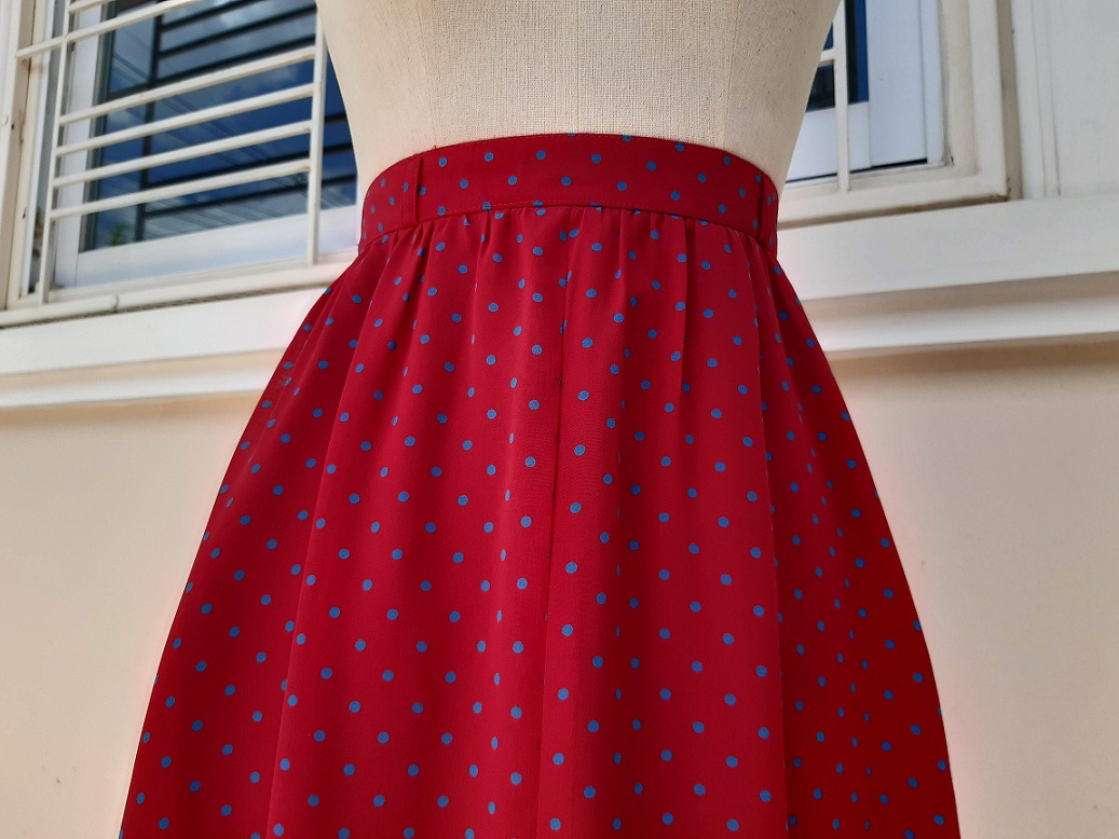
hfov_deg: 67.3
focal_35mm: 26
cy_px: 420
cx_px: 560
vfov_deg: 53.1
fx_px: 841
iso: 40
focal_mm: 3.92
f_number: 1.7
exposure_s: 1/529
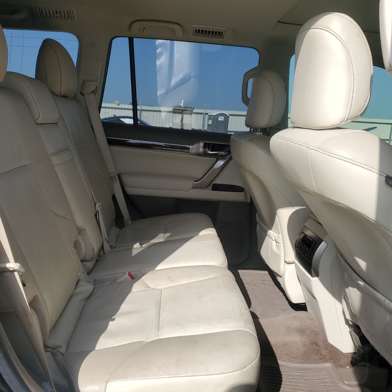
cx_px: 189
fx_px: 397
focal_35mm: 31
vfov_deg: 52.5
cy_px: 195
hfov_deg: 52.5
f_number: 1.5
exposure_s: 1/2500
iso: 50
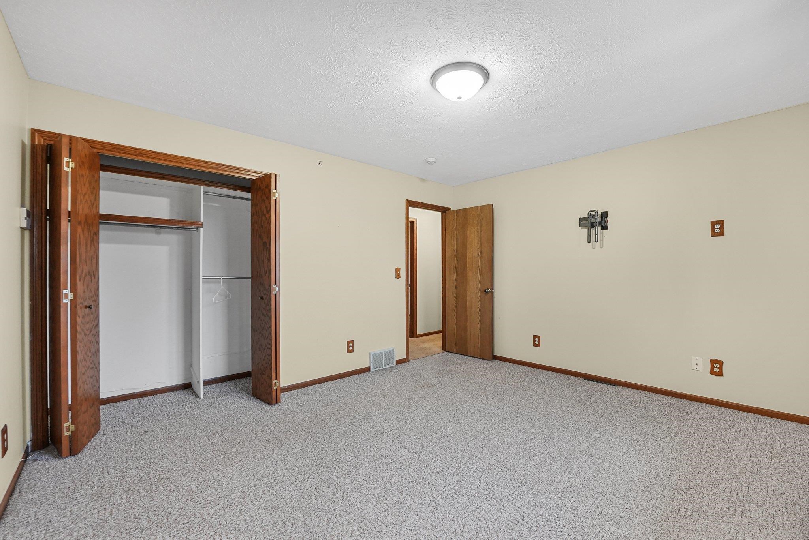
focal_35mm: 14
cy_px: 270
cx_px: 404
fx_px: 315
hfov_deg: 104.2
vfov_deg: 81.3
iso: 2500
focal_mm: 14
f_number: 5.6
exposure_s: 1/160
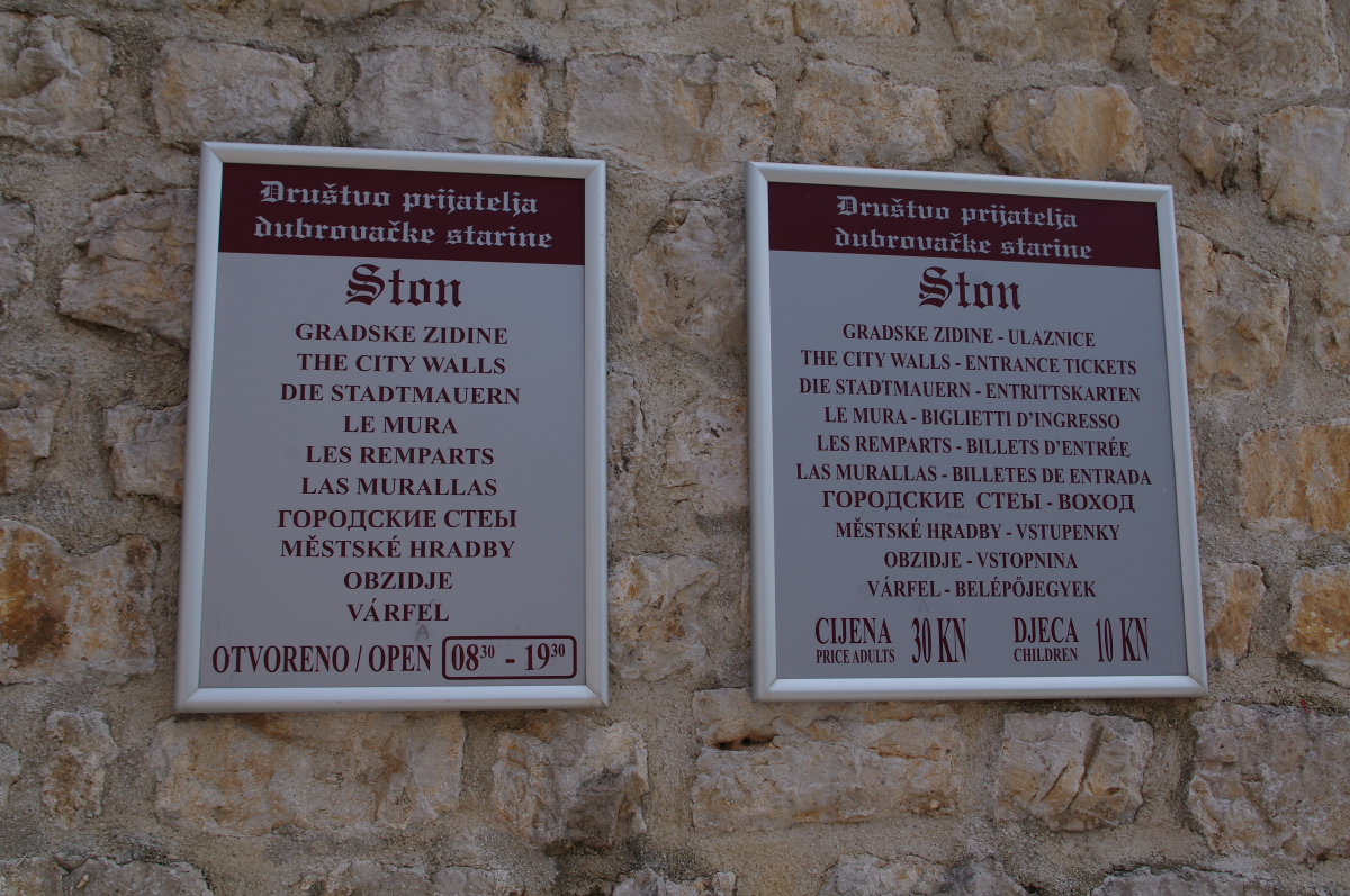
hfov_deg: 53.2
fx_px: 1348
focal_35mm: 36
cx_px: 675
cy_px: 448
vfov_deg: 36.8
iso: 100
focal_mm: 24.38
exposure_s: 1/250
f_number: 8
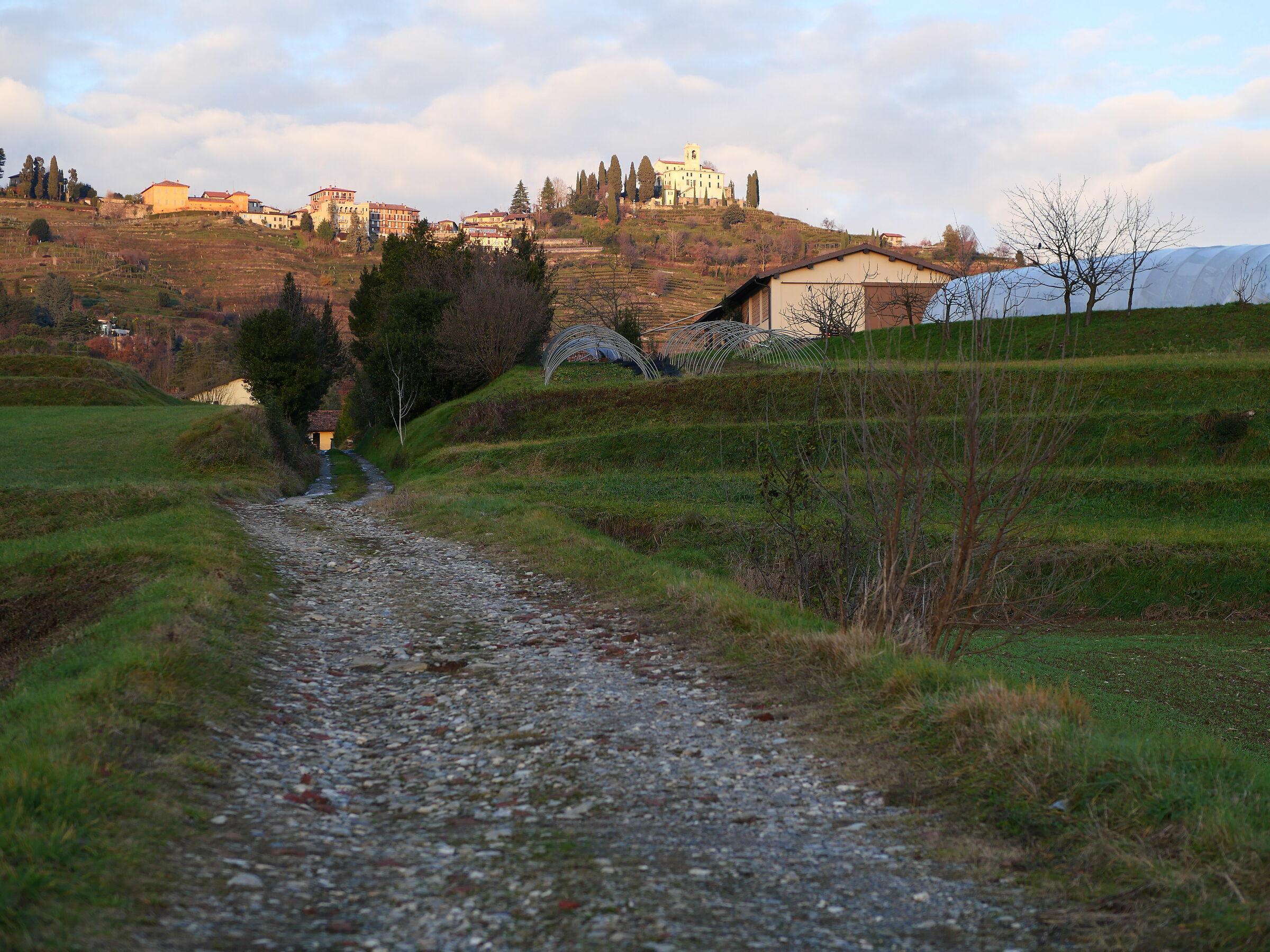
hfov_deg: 22.8
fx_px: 3155
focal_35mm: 86
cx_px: 635
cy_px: 476
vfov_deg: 17.2
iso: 200
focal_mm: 43
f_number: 2.2
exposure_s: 1/640
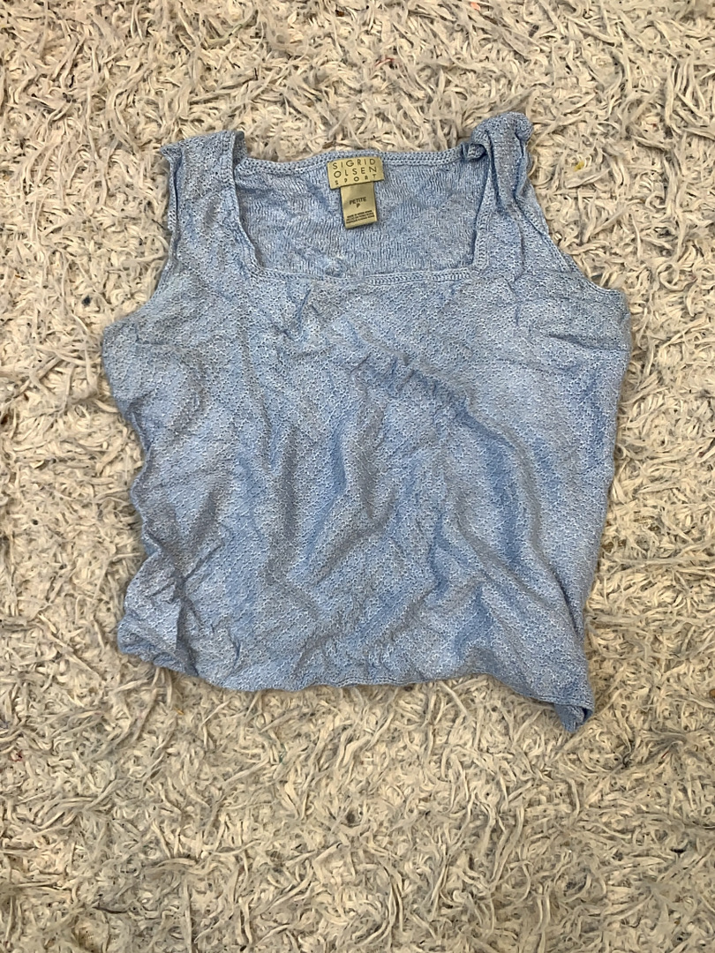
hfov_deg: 53.1
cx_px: 358
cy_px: 476
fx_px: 716
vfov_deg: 67.3
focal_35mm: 26
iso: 40
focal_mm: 4.25
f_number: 1.8
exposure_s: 1/100
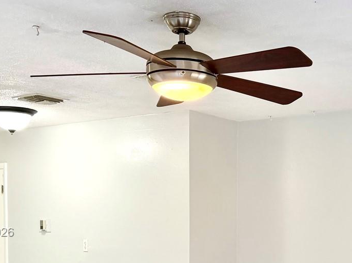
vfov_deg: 25.3
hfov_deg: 33.7
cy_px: 233
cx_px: 264
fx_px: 569
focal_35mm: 56
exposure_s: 1/166
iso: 200
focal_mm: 6.76
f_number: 1.78
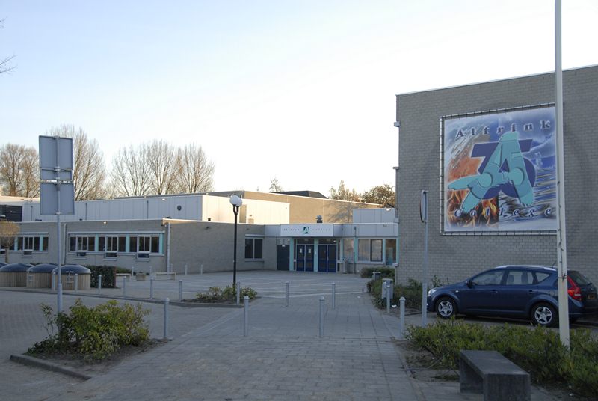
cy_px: 200
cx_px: 299
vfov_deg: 32.0
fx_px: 699
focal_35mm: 42
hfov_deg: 46.3
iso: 160
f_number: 4
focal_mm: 28
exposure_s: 1/160
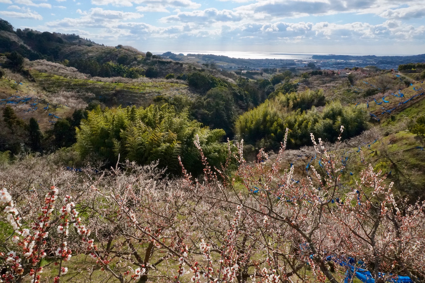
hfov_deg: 73.7
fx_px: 283
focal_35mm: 24
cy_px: 142
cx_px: 212
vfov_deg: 53.1
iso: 2000
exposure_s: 1/1600
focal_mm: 16
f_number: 18
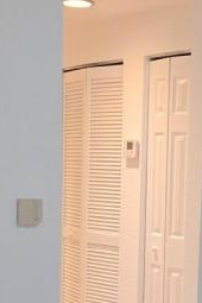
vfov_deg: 22.2
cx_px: 137
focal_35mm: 90
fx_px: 757
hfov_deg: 15.2
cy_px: 255
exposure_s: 1/60
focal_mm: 5.4
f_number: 1.8
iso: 80
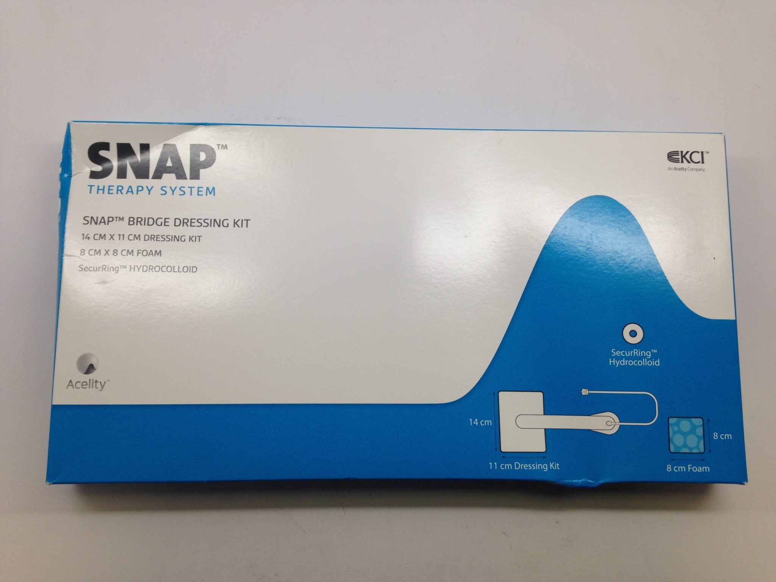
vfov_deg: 42.9
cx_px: 388
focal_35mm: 33
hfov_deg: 55.4
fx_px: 740
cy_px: 291
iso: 50
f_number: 2.4
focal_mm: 4.12
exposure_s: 1/60
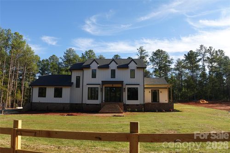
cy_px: 76
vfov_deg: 39.9
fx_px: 211
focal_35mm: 33
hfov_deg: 57.2
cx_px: 115
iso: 125
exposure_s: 1/320
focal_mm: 12.79
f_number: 5.6
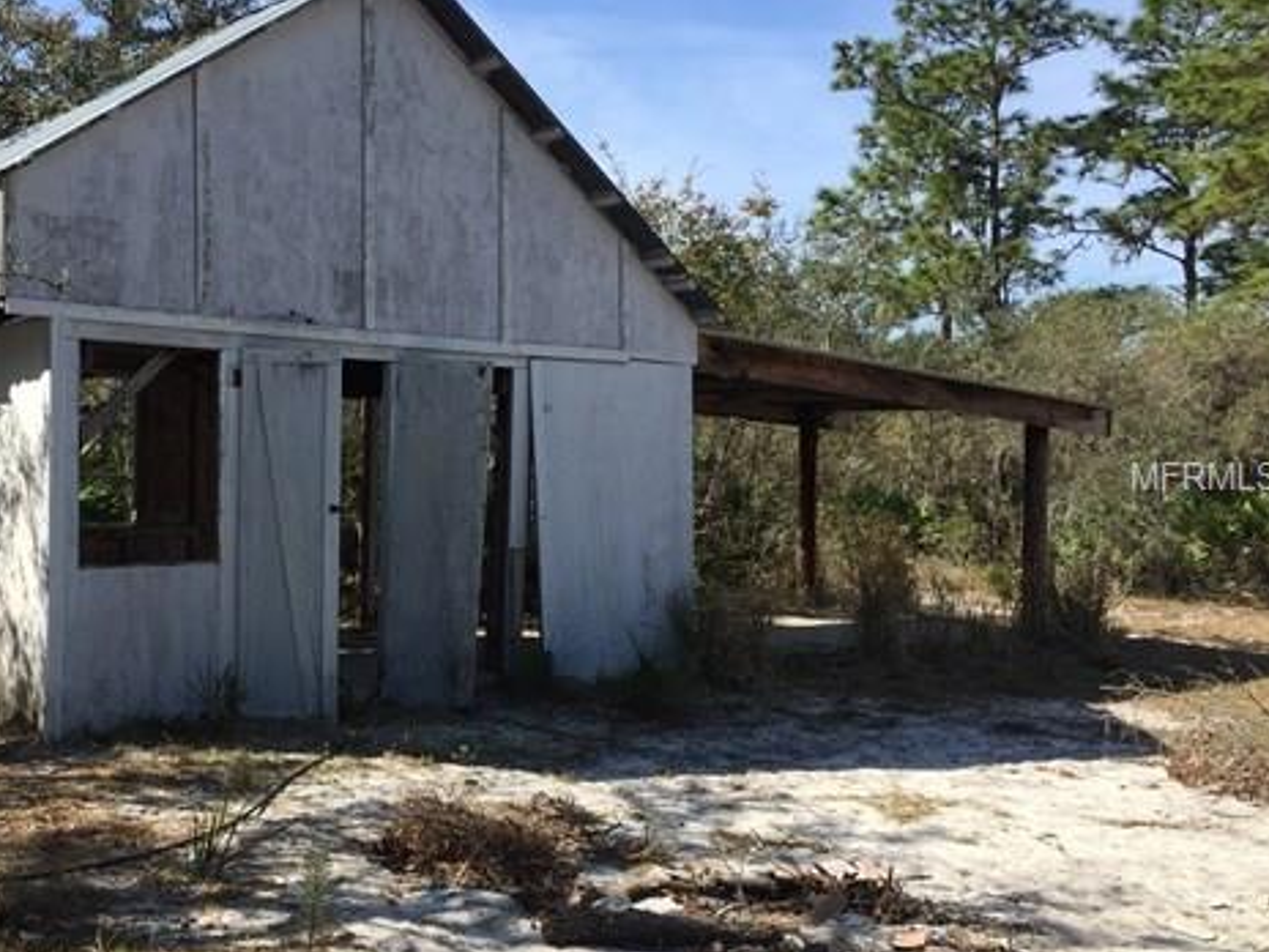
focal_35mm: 40
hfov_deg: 46.1
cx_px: 421
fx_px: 1466
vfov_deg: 36.0
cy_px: 479
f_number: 2.2
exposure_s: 1/1464
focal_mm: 4.15
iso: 32
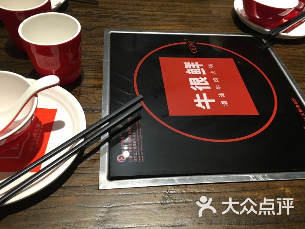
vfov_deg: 48.2
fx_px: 256
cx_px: 152
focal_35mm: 29
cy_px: 114
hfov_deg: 61.7
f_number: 2.2
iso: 125
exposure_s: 1/33
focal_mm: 4.15
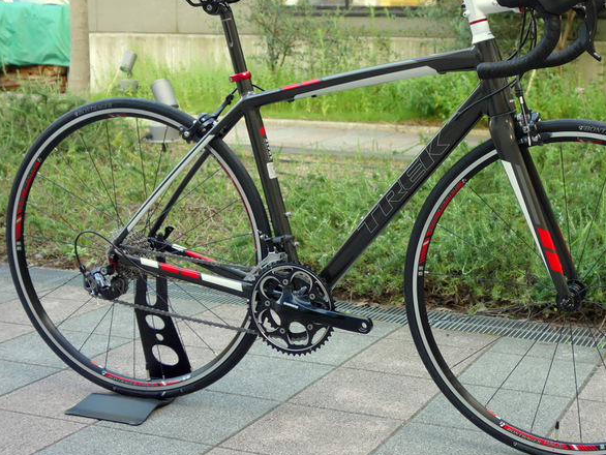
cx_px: 394
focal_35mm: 63
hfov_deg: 30.5
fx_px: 1103
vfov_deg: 23.3
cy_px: 207
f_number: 3.2
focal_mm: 17.8
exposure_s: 1/80
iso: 800
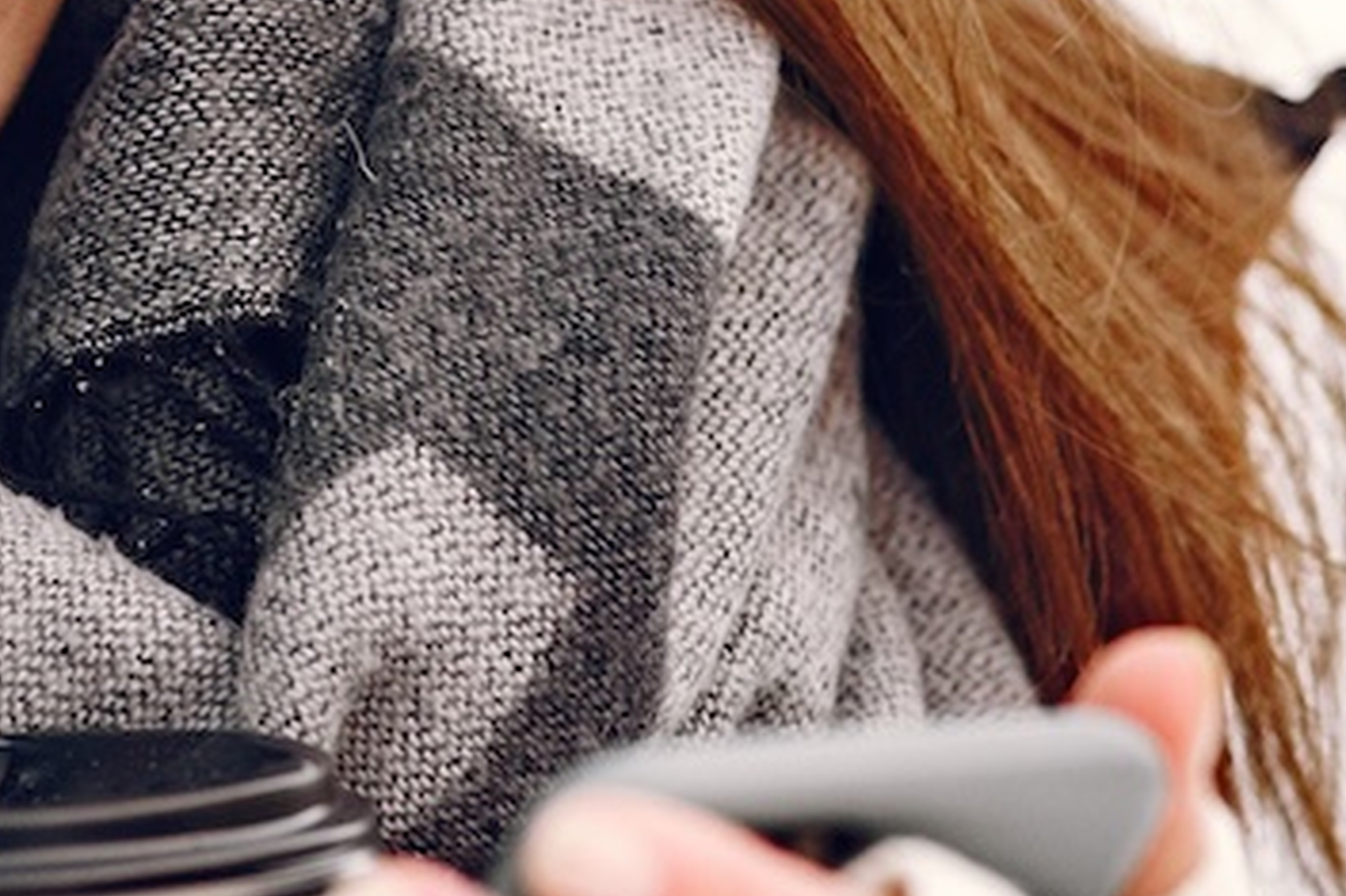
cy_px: -118
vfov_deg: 4.7
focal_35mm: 289
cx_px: 42
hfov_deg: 7.1
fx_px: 10800
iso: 400
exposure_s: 1/640
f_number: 2.8
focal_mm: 85
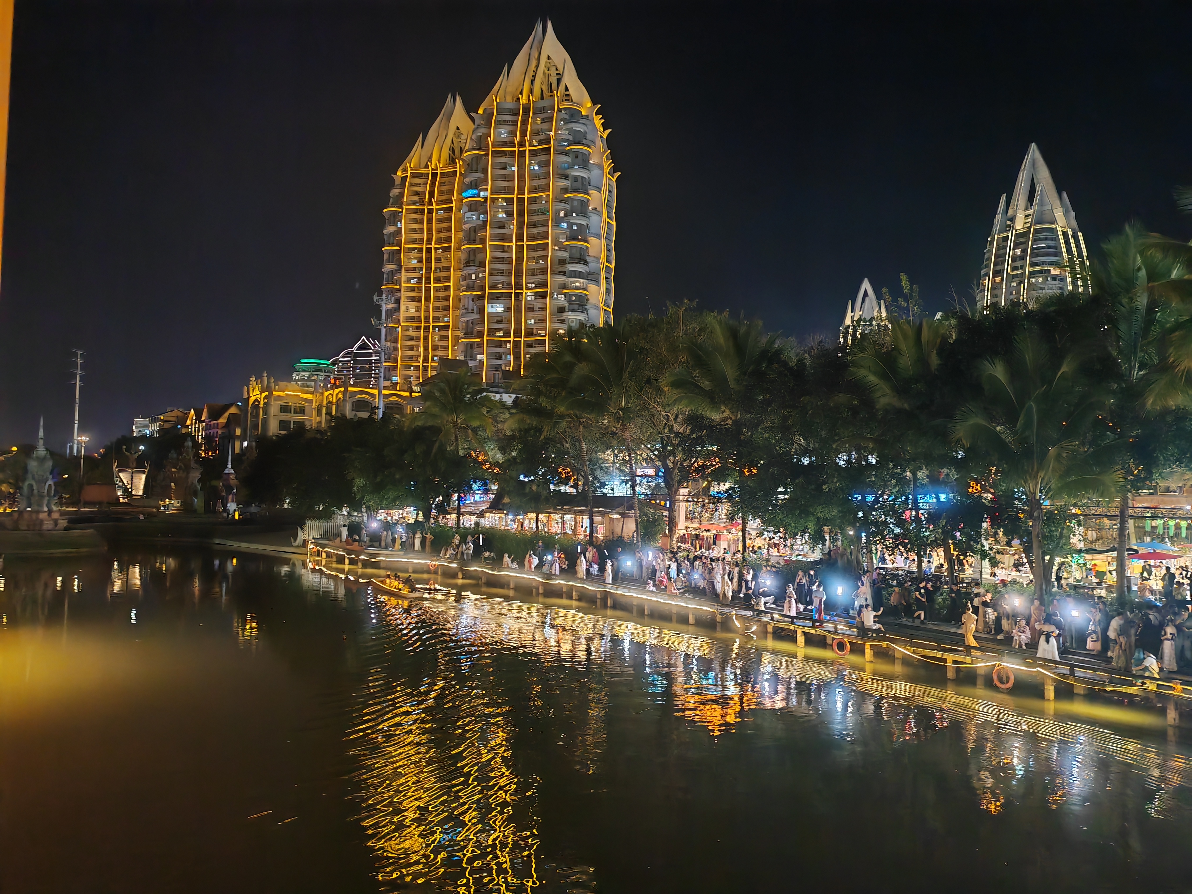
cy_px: 447
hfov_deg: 65.3
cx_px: 596
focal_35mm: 27
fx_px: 930
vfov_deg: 51.4
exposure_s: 1/50
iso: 1968
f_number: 1.8
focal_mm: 6.14
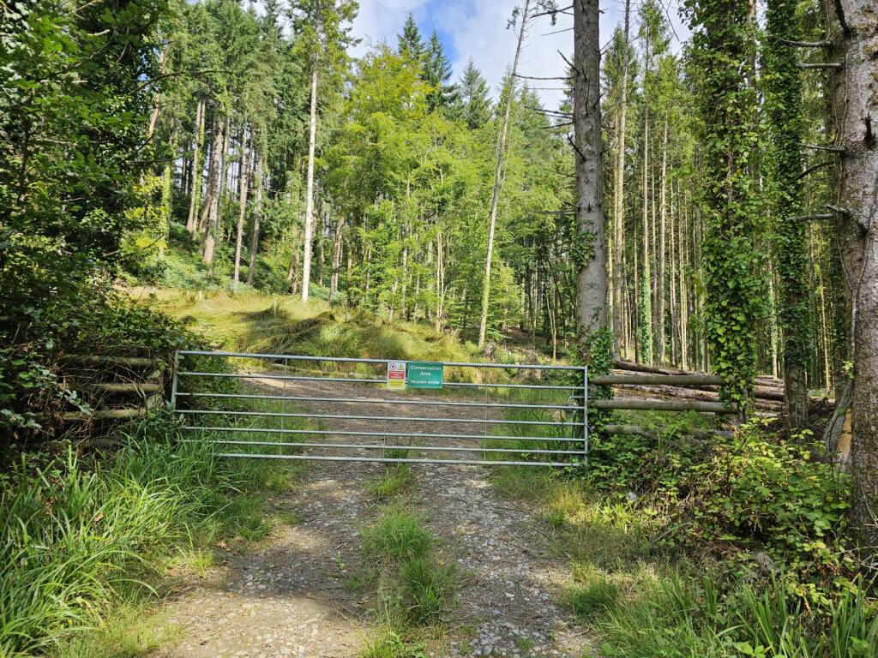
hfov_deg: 73.9
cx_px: 439
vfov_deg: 58.9
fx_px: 583
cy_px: 329
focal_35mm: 23
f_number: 1.7
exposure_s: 1/284
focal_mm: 6.3
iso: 10
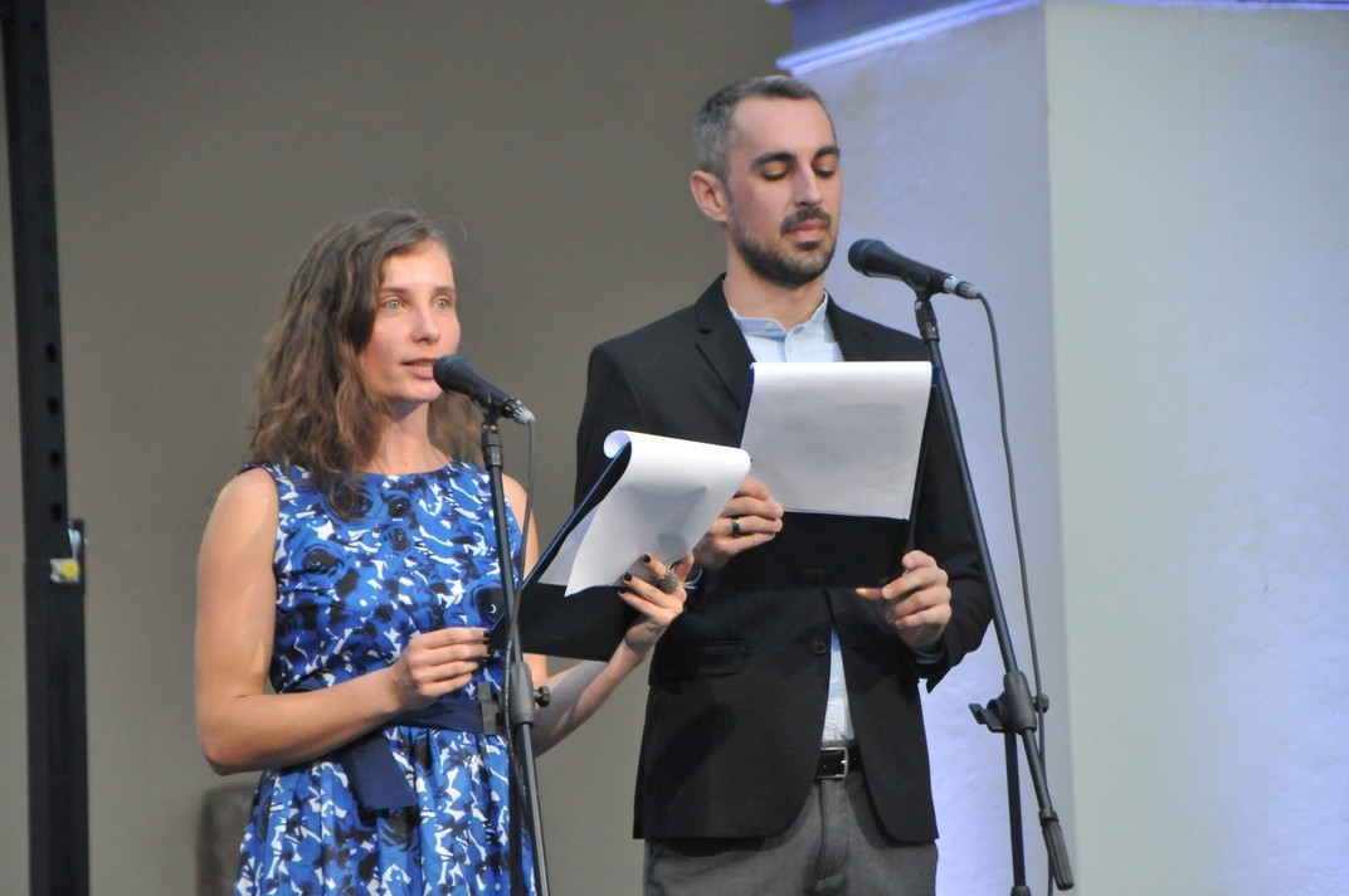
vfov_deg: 8.2
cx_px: 674
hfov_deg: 12.2
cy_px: 448
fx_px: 6288
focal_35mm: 168
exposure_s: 1/125
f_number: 5.3
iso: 1600
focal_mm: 112
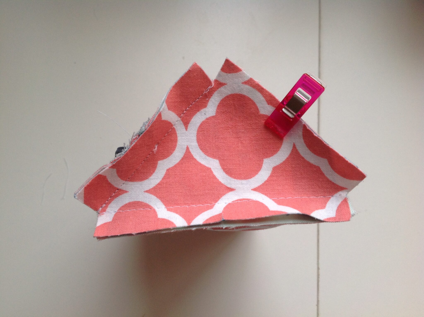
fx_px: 428
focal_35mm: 35
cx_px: 212
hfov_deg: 52.7
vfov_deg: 40.6
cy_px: 158
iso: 64
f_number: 2.4
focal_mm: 4.28
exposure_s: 1/24
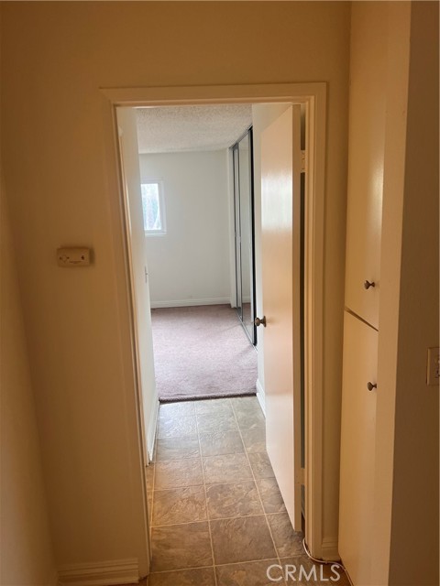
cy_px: 293
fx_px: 441
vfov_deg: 67.3
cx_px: 220
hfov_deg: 53.1
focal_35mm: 26
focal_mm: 5.7
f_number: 1.5
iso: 125
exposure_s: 1/120
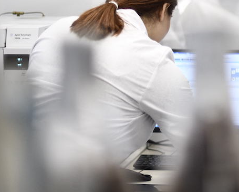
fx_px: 934
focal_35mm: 132
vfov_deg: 11.7
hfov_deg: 14.2
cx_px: 272
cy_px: 61
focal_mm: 50
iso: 800
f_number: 1.4
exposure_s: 1/500
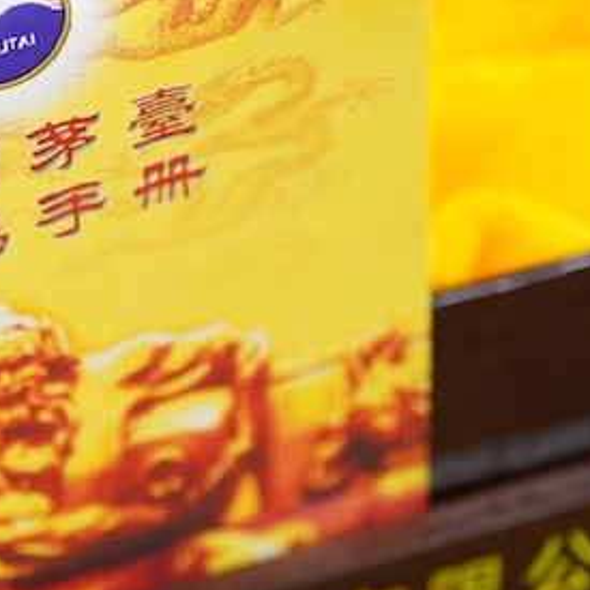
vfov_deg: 13.9
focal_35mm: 125
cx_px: 4
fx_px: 2410
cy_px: 230
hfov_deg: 13.8
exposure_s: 1/125
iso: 1250
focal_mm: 30
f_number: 5.6
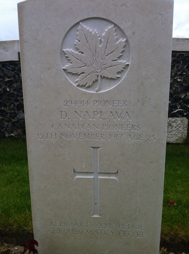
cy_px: 127
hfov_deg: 40.6
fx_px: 255
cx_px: 94
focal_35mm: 35
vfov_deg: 52.7
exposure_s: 1/1508
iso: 80
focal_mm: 3.85
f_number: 2.8
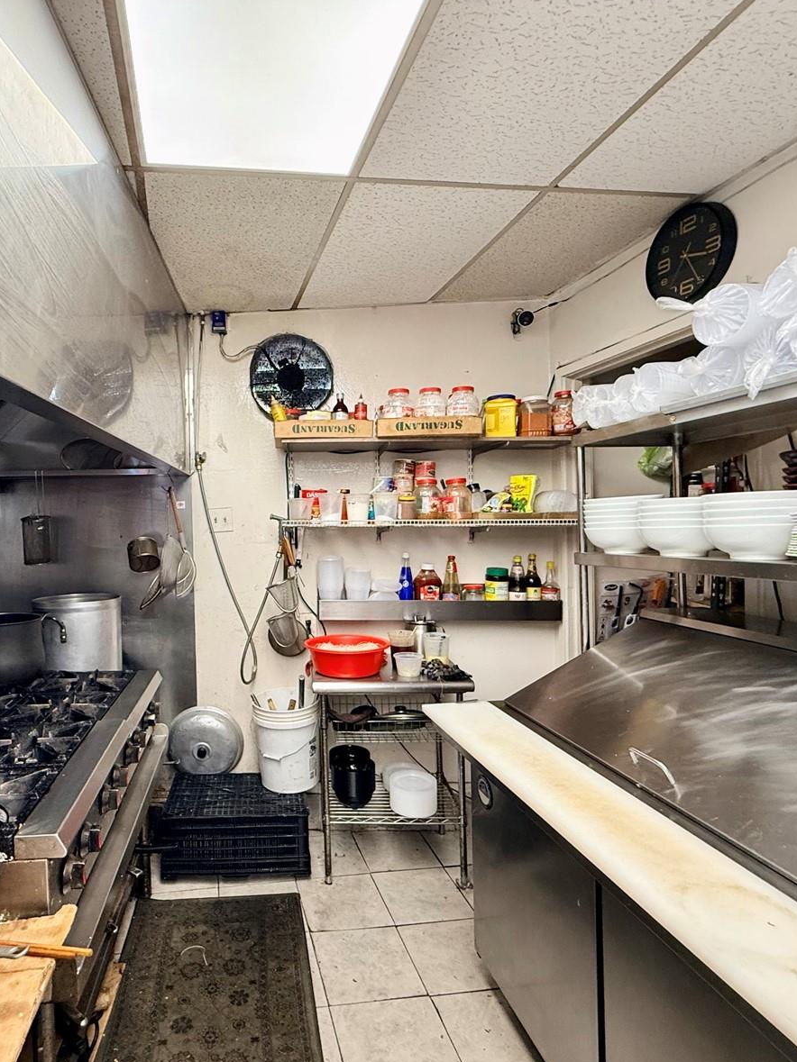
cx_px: 272
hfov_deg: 67.0
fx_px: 583
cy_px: 533
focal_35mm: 19
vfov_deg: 84.7
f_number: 2.2
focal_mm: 2.22
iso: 200
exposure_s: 1/60
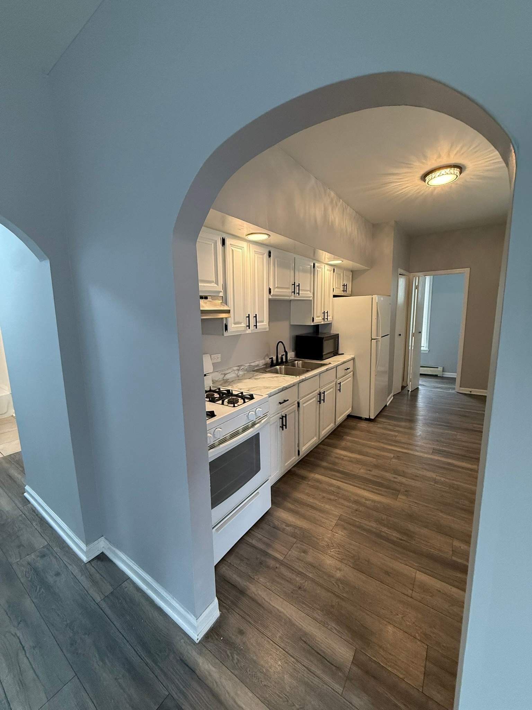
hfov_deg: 85.7
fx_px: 287
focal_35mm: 14
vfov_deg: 102.1
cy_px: 355
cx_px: 266
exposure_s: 1/120
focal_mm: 2.22
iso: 320
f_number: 2.2
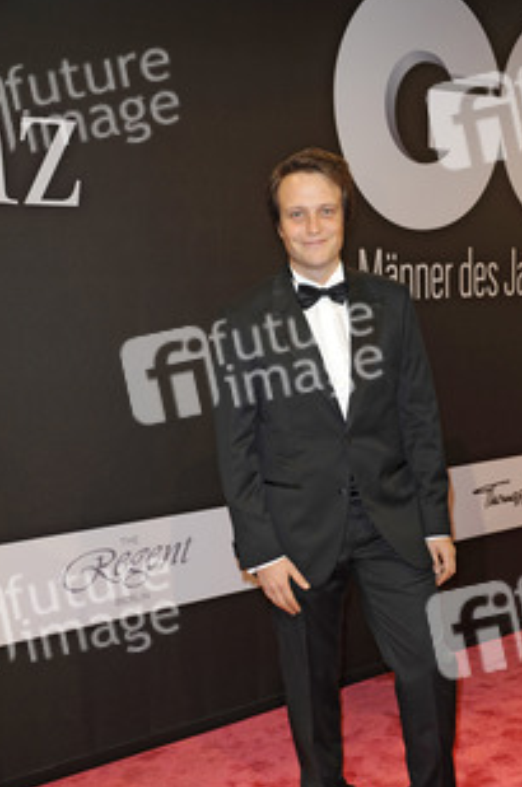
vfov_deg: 34.9
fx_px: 1244
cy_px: 492
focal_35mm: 57
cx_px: 326
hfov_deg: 23.6
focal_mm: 44
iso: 500
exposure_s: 1/200
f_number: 5.6
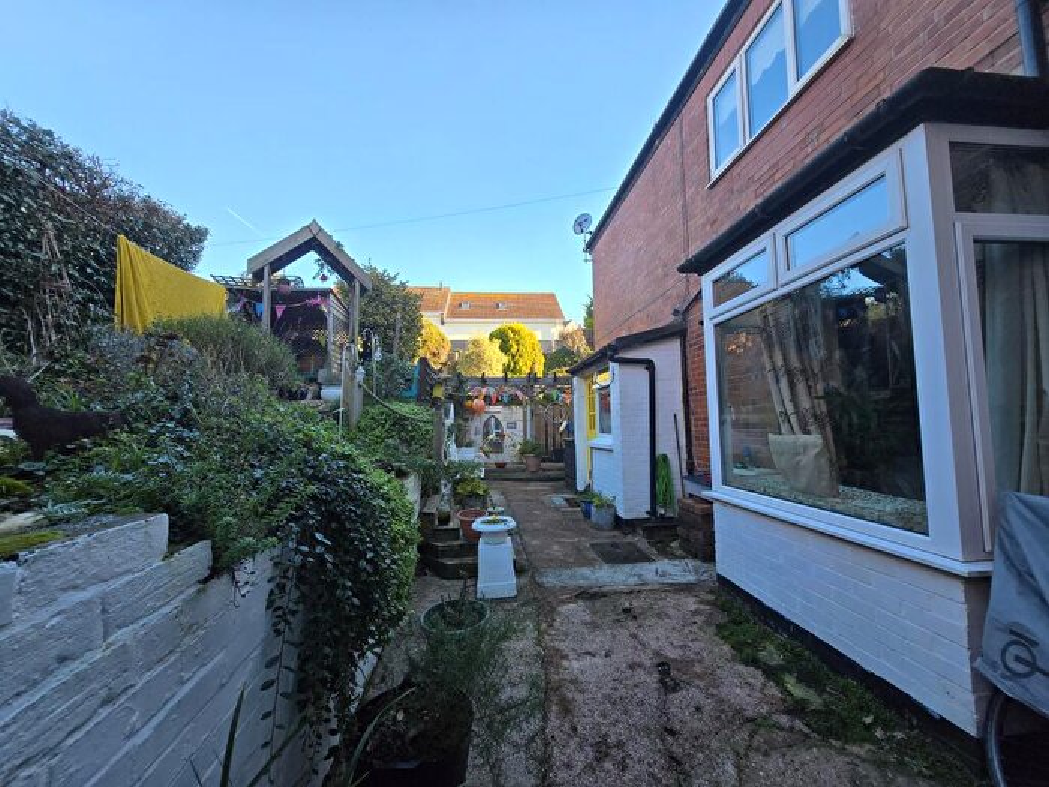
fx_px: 394
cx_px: 524
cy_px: 394
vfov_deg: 89.9
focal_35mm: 13
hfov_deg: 106.2
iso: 25
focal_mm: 1.7
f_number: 2.2
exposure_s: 1/154
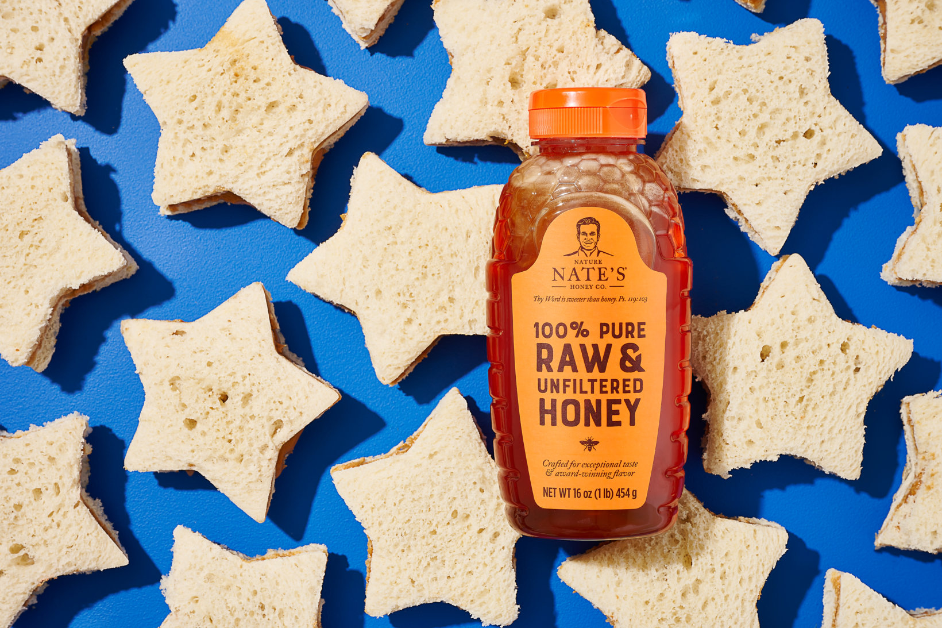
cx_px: 471
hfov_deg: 28.8
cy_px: 314
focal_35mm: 70
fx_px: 1831
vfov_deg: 19.5
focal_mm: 70
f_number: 13
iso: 100
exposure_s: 1/160
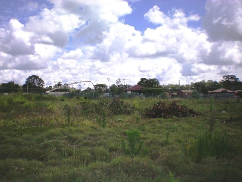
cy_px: 91
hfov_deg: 49.0
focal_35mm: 38
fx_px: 266
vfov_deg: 37.7
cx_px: 121
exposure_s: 1/800
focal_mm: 6.3
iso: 64
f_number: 4.6
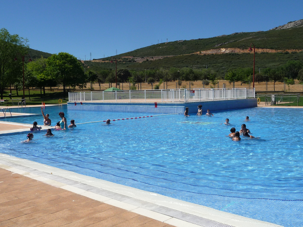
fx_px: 333
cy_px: 114
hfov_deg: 49.0
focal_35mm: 38
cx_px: 152
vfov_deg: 37.7
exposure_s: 1/400
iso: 100
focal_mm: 4.7
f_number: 8
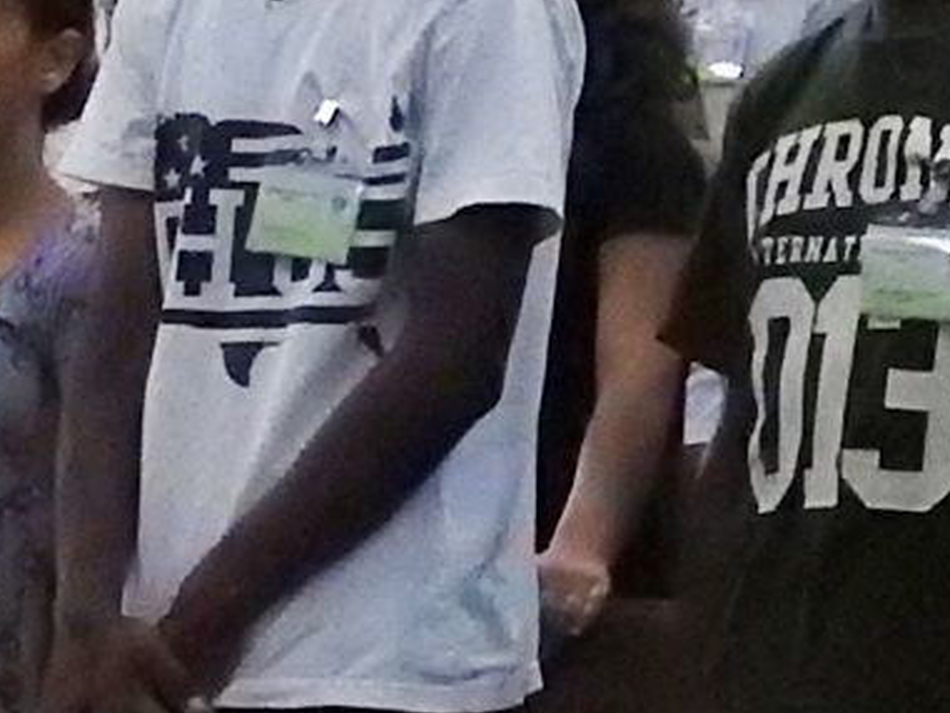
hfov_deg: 6.3
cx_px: 1254
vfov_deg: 4.8
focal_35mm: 310
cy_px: 374
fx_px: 8510
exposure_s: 1/100
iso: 1600
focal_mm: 9
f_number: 4
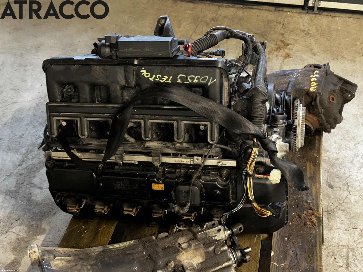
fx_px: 503
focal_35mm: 48
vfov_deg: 30.3
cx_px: 182
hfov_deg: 39.7
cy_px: 136
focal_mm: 6.86
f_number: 1.78
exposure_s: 1/7
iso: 80
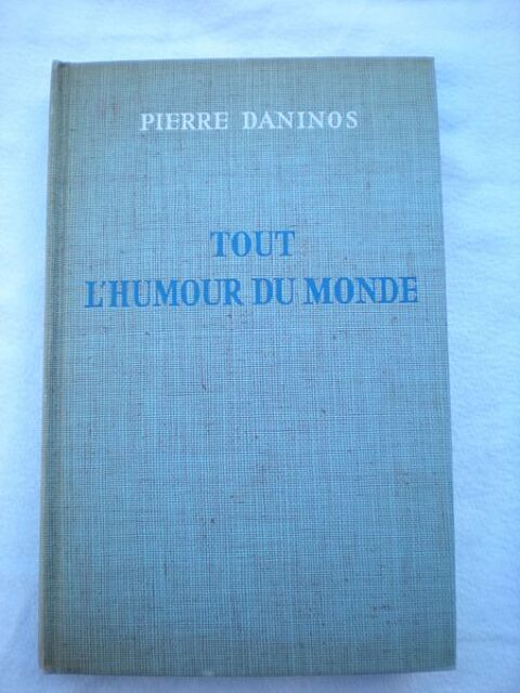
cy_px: 346
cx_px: 260
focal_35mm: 38
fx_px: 761
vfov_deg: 49.0
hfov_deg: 37.7
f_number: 3.1
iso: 64
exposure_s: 1/127
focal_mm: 6.3
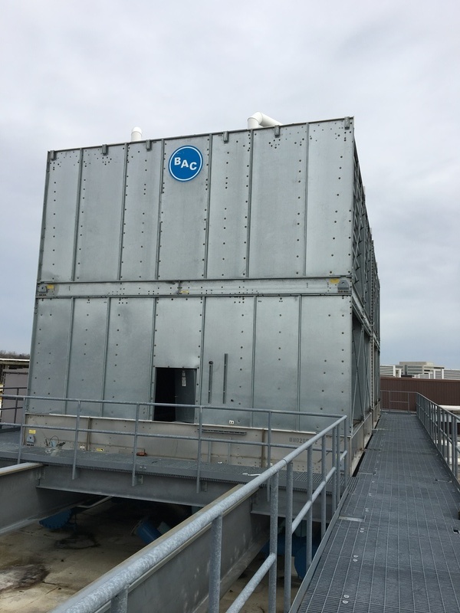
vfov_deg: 61.7
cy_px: 306
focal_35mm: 29
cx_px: 230
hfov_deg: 48.2
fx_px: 514
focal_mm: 4.15
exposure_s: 1/1832
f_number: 2.2
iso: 25
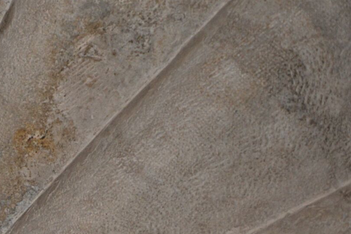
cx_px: -163
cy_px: 255
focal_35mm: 80
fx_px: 779
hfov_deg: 21.6
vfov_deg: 16.5
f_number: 3.5
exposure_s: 1/60
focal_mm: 18
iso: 450
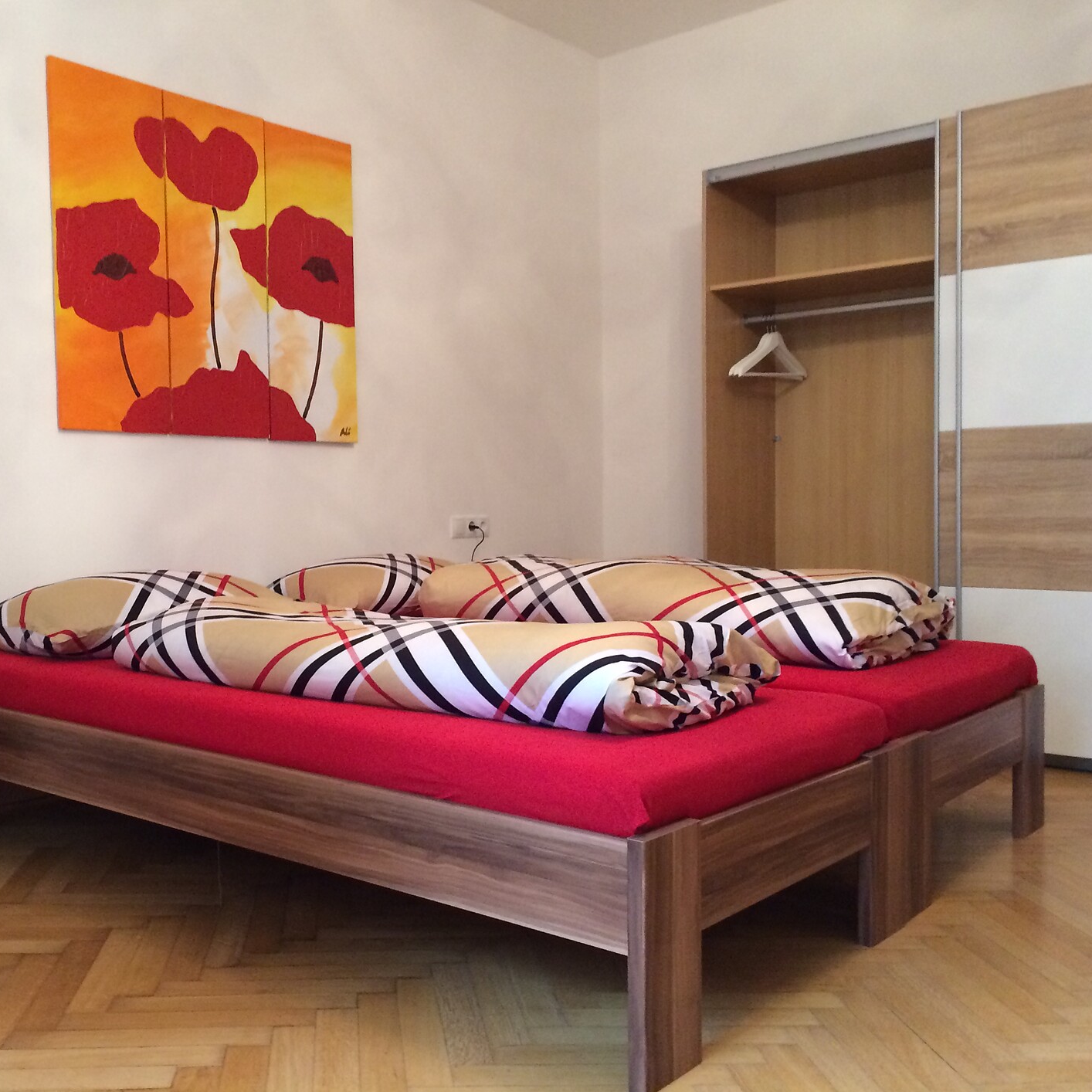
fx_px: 1285
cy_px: 544
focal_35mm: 36
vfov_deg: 46.0
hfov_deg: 45.6
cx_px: 402
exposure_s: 1/33
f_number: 2.2
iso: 250
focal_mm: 4.12
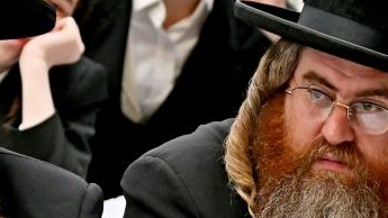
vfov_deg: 3.7
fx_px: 3354
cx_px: 285
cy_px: 130
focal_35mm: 326
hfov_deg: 6.6
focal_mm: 70
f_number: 2.8
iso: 320
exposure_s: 1/160
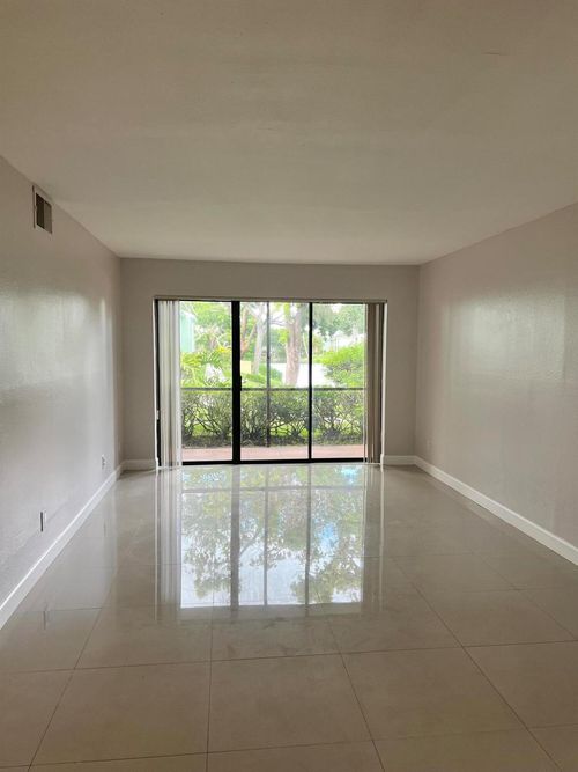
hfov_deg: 53.0
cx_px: 289
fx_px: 579
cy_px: 386
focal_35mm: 26
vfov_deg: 67.3
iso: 80
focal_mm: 5.7
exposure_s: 1/120
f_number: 1.5
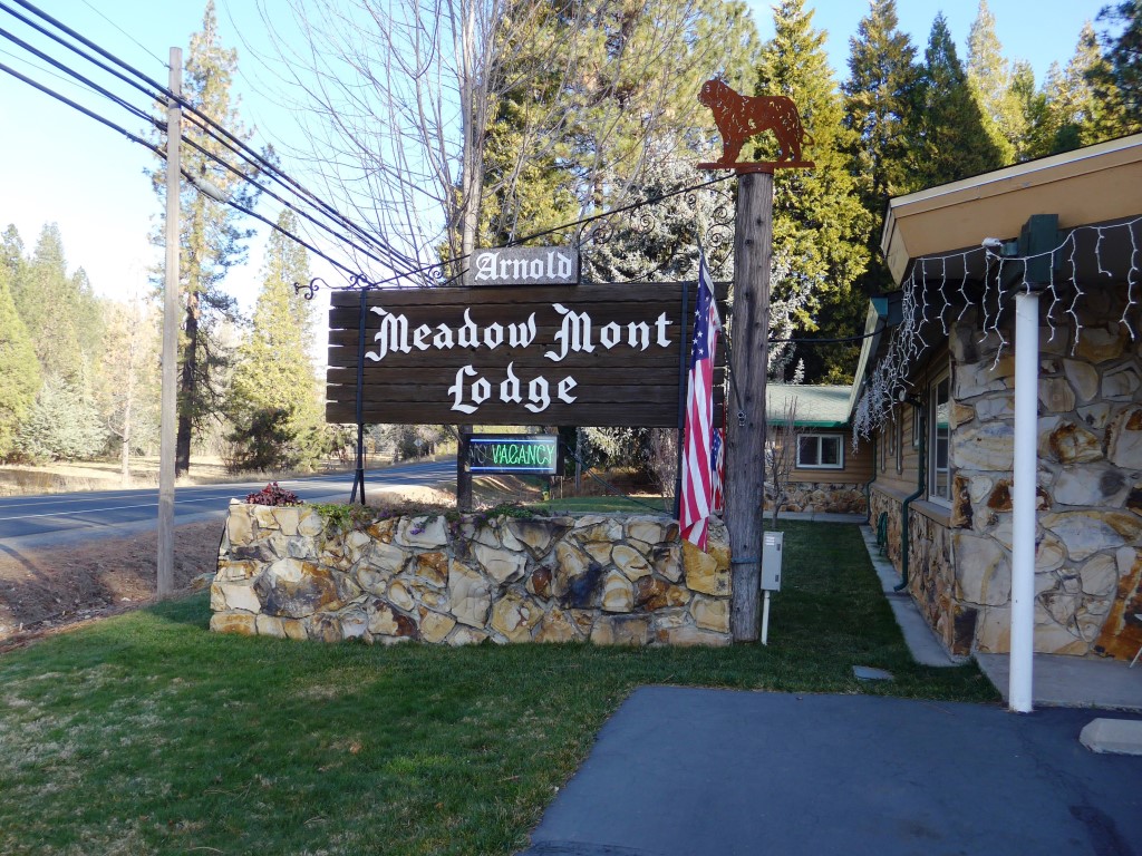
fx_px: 957
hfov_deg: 61.7
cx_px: 571
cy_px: 428
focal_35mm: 29
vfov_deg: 48.2
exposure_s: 1/320
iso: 80
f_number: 2.8
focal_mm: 6
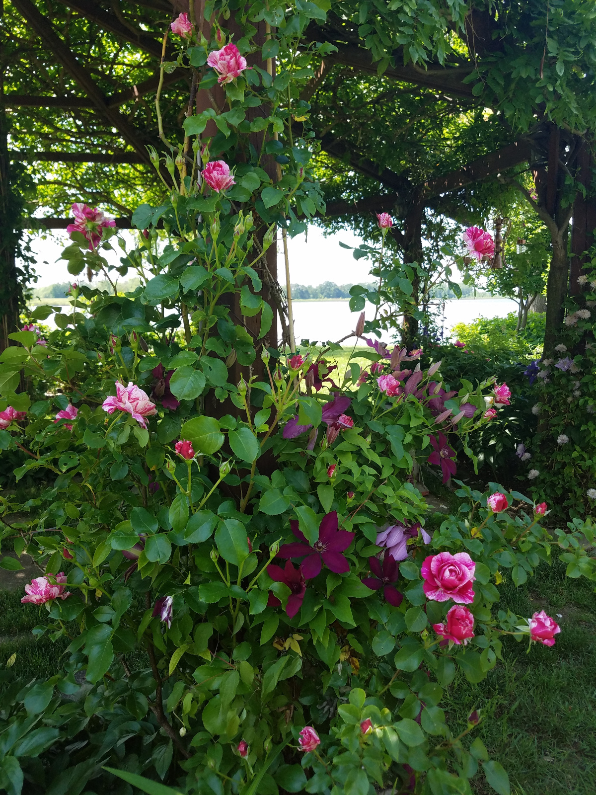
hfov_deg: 53.1
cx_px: 298
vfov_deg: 67.3
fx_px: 597
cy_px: 398
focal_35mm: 26
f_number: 1.7
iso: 50
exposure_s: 1/460
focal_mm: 4.2
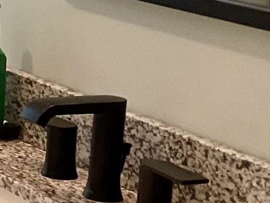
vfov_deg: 9.2
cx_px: -396
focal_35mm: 160
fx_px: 1248
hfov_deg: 10.5
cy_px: 20
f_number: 1.8
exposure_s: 1/120
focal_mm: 3
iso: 64
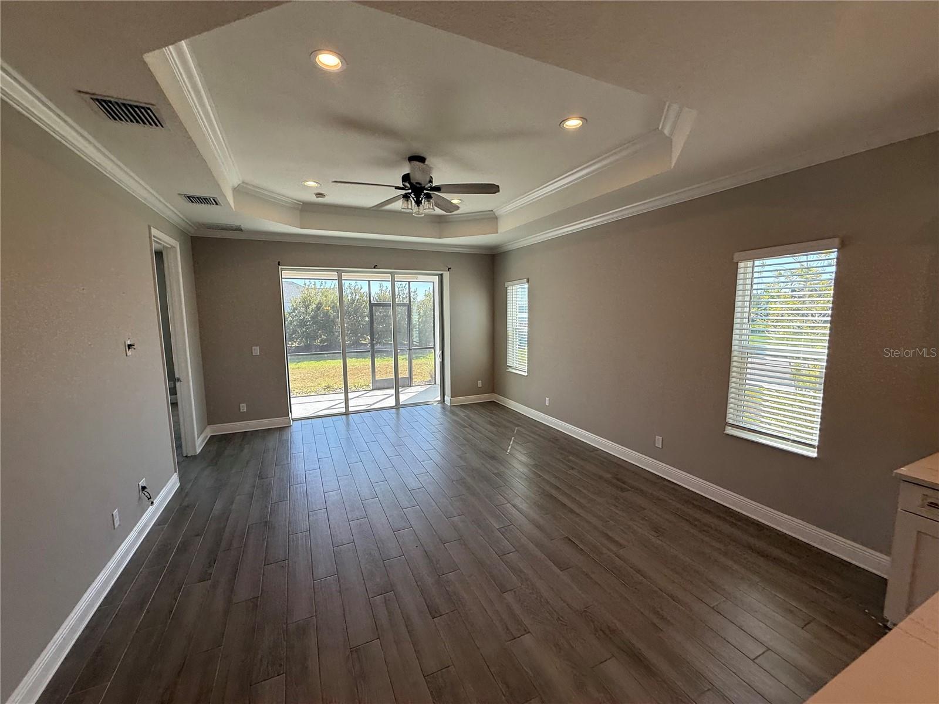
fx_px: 380
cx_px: 470
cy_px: 352
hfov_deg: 102.1
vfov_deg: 85.7
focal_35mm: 14
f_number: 2.2
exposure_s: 1/186
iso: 50
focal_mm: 2.22
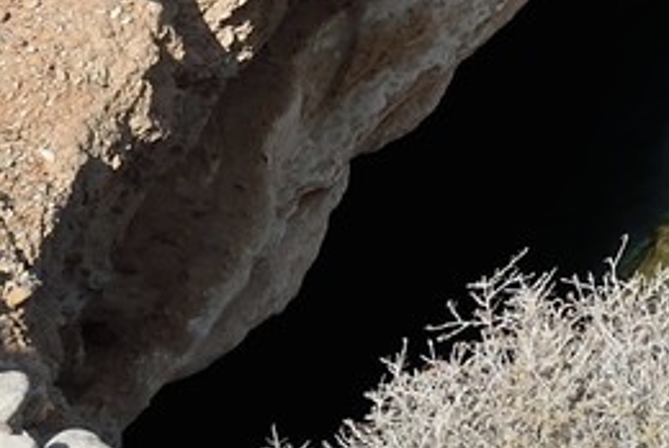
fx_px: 1600
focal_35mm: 86
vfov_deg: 12.5
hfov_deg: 13.7
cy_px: -622
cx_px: 1729
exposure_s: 1/500
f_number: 11
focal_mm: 14
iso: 200
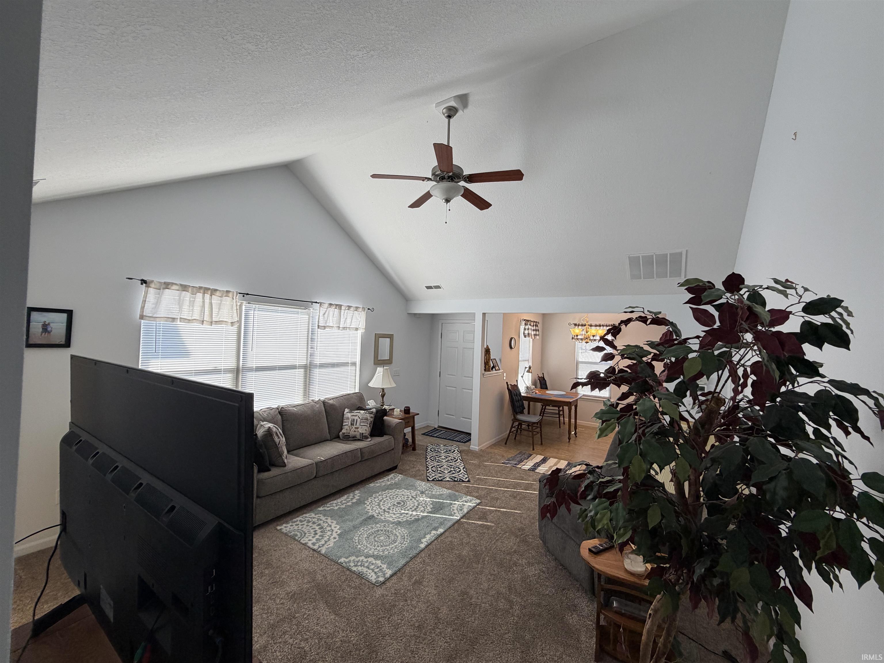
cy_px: 332
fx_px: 358
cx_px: 442
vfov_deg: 85.7
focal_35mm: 14
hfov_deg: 102.1
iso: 100
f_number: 2.2
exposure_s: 1/121
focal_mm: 2.22
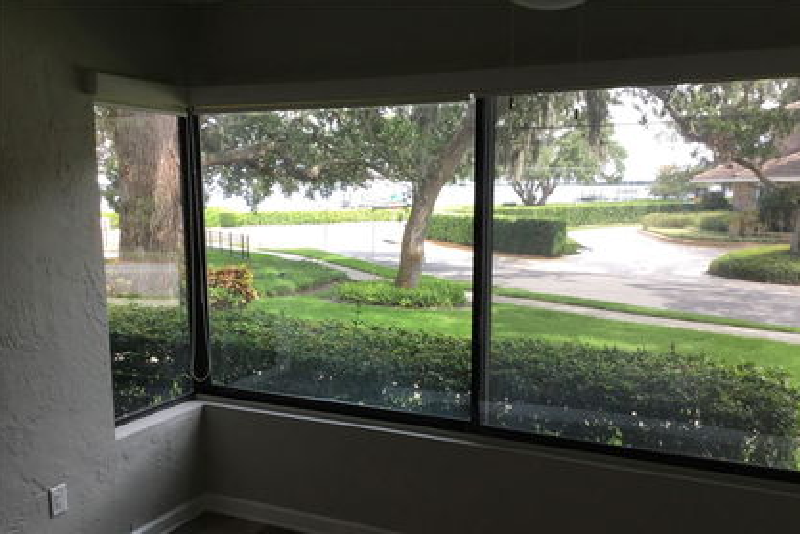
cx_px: 402
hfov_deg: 57.2
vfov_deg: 39.9
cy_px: 303
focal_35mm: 33
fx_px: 733
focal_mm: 3.3
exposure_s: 1/120
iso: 40
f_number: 2.4
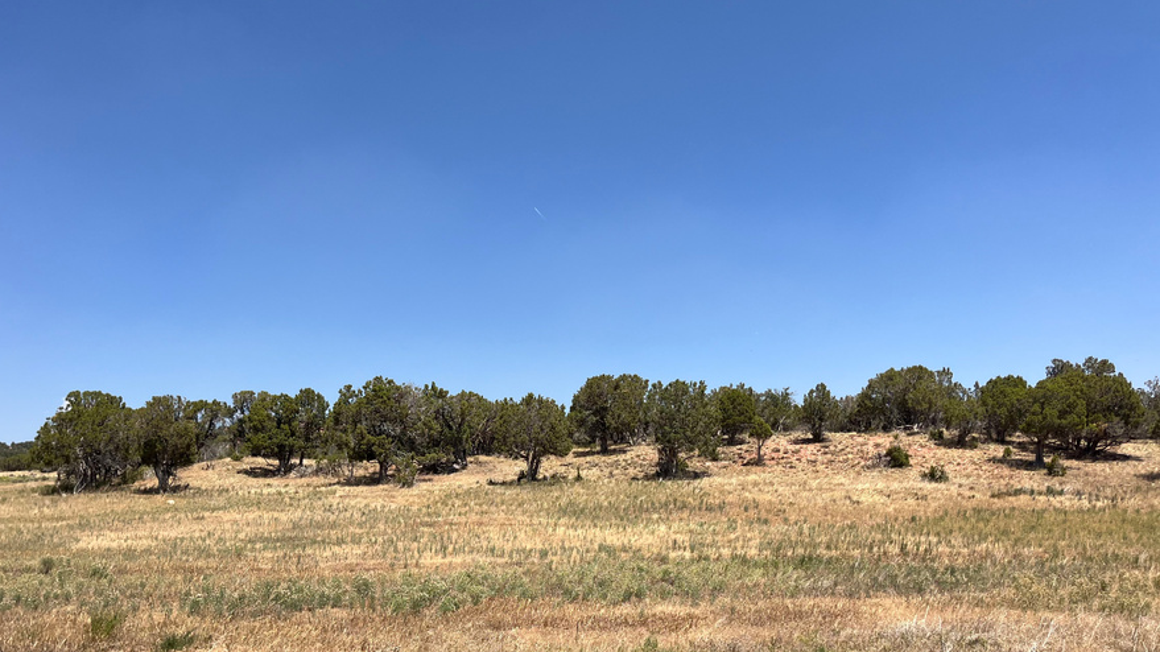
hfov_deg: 59.4
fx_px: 1015
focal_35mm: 33
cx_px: 516
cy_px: 418
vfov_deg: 35.4
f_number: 1.6
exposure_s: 1/3745
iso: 50
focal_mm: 5.1
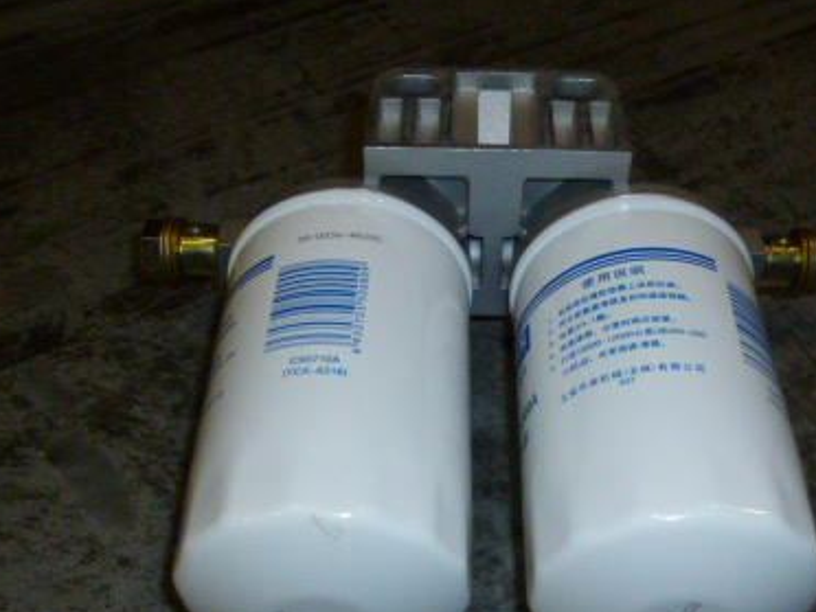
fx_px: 1014
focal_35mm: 43
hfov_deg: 43.8
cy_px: 395
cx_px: 456
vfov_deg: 33.4
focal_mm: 4.5
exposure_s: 1/60
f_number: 3.1
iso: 320
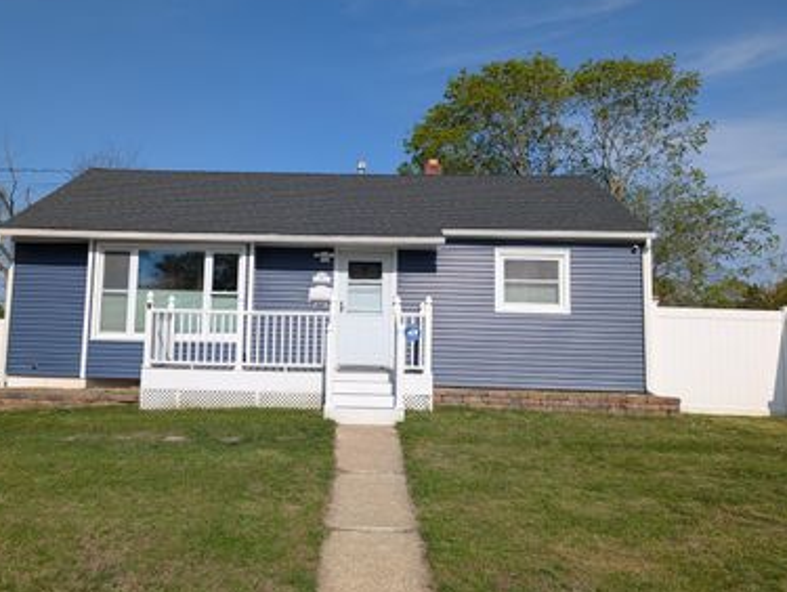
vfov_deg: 44.1
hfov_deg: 56.5
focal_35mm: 32
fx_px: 728
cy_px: 260
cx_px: 327
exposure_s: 1/2481
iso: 23
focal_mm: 6.9
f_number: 1.68
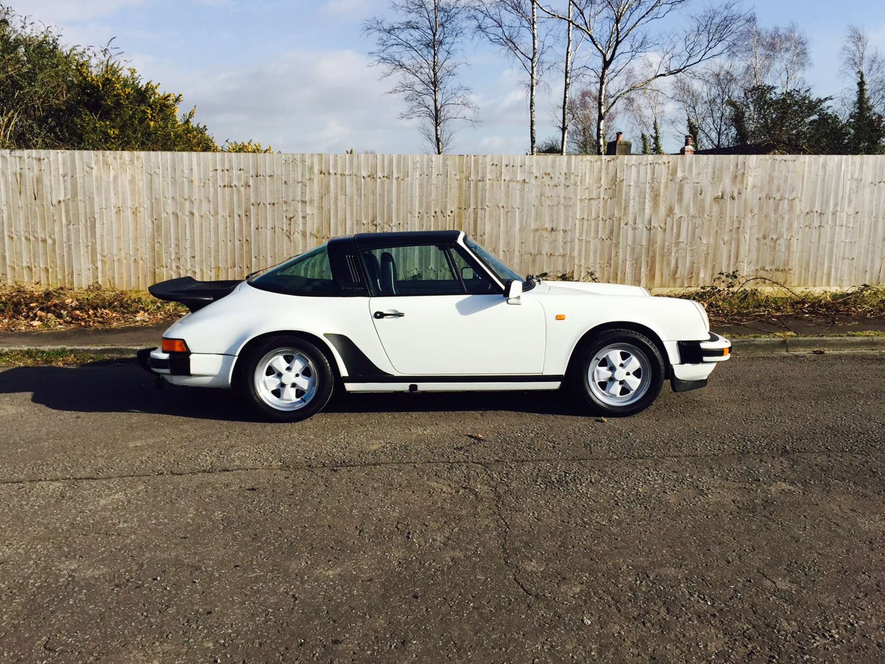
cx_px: 438
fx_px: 767
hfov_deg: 60.0
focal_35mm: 30
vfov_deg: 46.8
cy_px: 324
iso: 32
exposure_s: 1/2083
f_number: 2.2
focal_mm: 4.15
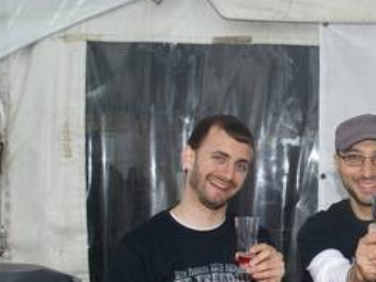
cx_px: 362
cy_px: 236
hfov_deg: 24.7
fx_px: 825
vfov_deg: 19.1
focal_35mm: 76
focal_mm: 26
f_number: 8
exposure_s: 1/125
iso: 100
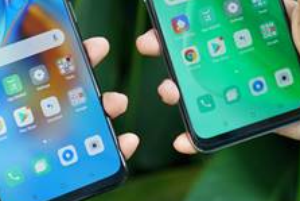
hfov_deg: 12.6
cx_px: 122
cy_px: -10
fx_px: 1359
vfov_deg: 8.4
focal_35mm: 163
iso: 160
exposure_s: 1/125
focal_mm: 52
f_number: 2.8
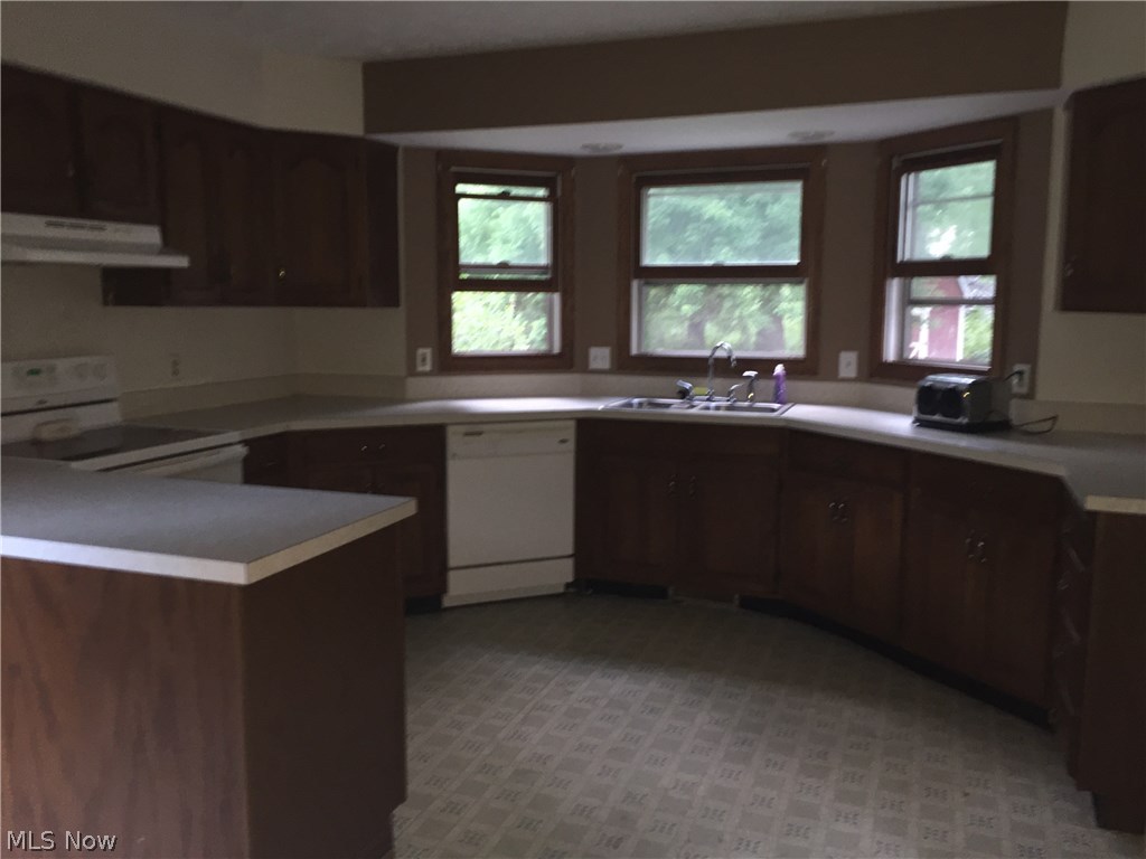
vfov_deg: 48.2
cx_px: 573
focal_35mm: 29
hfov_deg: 61.7
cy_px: 430
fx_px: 960
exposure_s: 1/17
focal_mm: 4.15
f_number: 2.2
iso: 125
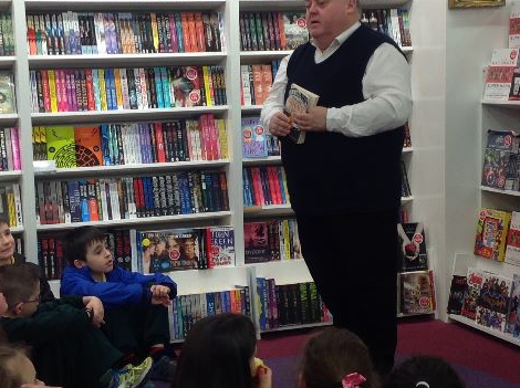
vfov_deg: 20.1
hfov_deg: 26.7
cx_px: 210
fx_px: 1095
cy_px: 187
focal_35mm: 73
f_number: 2.4
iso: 50
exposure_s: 1/40
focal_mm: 4.28
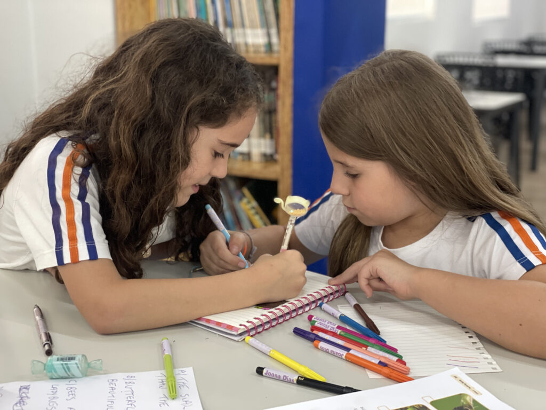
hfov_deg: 36.8
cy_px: 205
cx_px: 273
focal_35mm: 52
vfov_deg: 28.0
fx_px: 820
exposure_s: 1/40
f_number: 2
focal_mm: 6
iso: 250
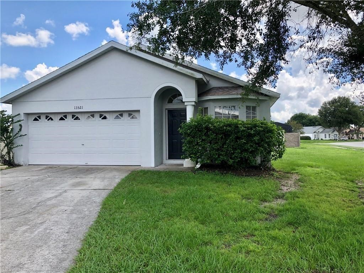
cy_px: 136
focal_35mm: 28
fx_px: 294
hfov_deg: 63.4
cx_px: 182
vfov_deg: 49.7
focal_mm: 4
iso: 20
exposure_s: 1/1033
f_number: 1.8
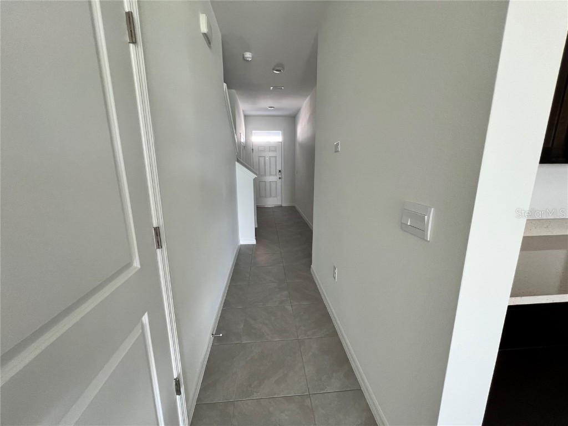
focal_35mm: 13
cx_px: 284
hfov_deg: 106.2
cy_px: 213
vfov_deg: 89.9
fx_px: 213
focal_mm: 1.57
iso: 160
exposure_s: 1/99
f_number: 1.8
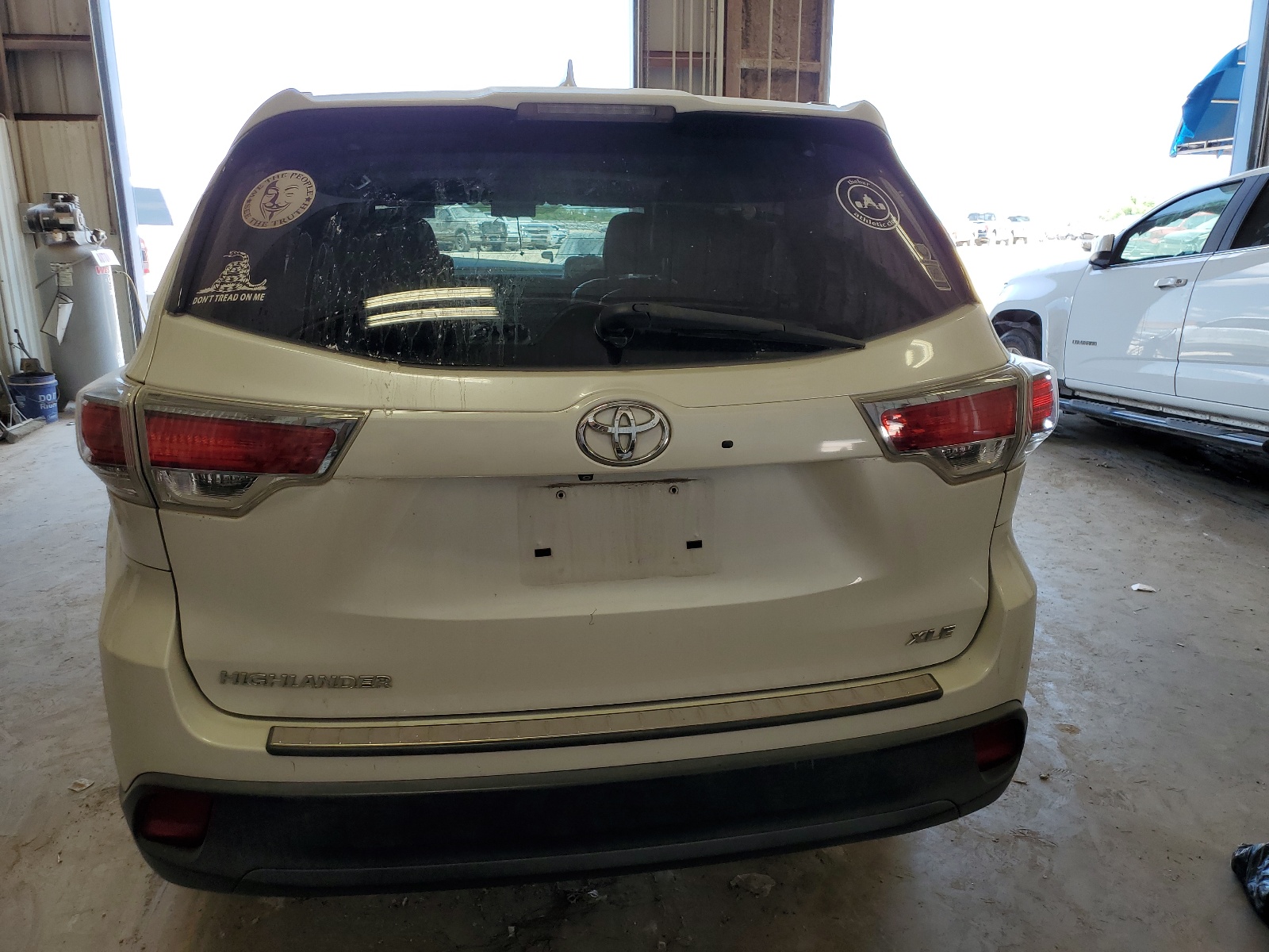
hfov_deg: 67.3
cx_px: 634
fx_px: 953
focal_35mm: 26
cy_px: 476
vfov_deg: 53.1
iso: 50
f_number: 1.5
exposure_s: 1/286
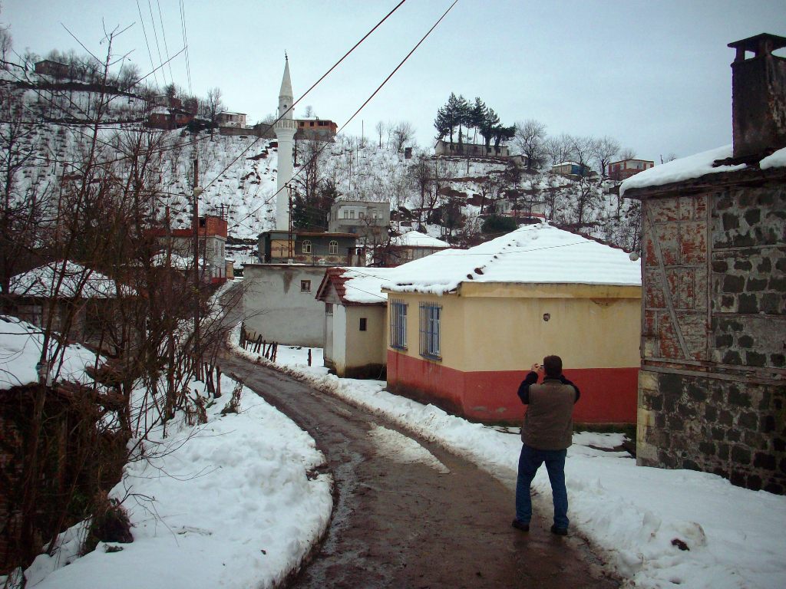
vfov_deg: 38.7
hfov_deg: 50.1
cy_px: 294
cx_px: 393
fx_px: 840
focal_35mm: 37
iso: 80
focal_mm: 6.2
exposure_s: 1/355
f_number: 2.8
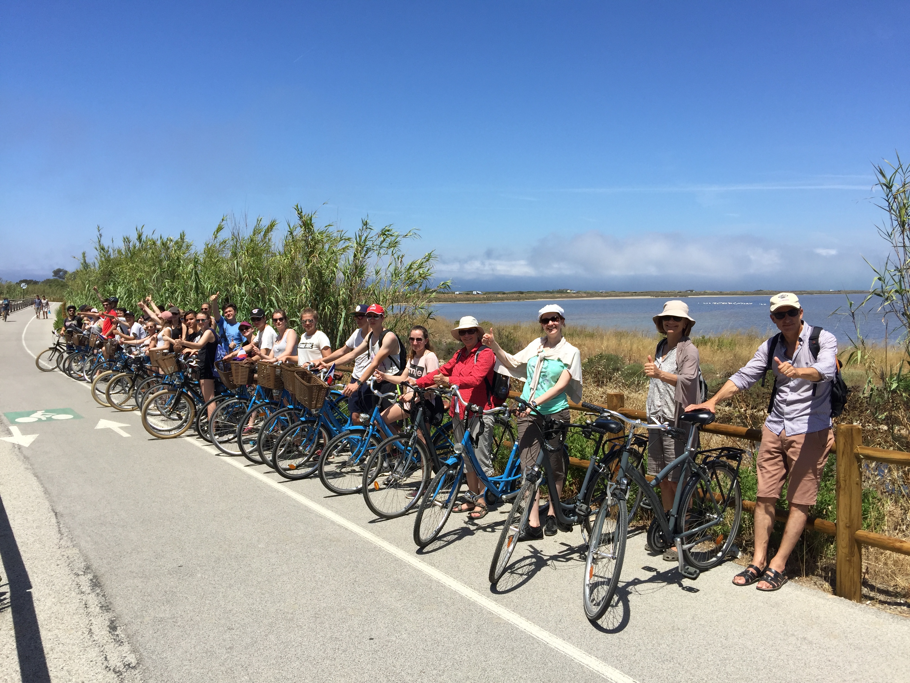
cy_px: 342
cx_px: 455
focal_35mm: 29
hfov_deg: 61.7
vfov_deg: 48.2
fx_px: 762
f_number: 2.2
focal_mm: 4.15
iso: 32
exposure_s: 1/2198
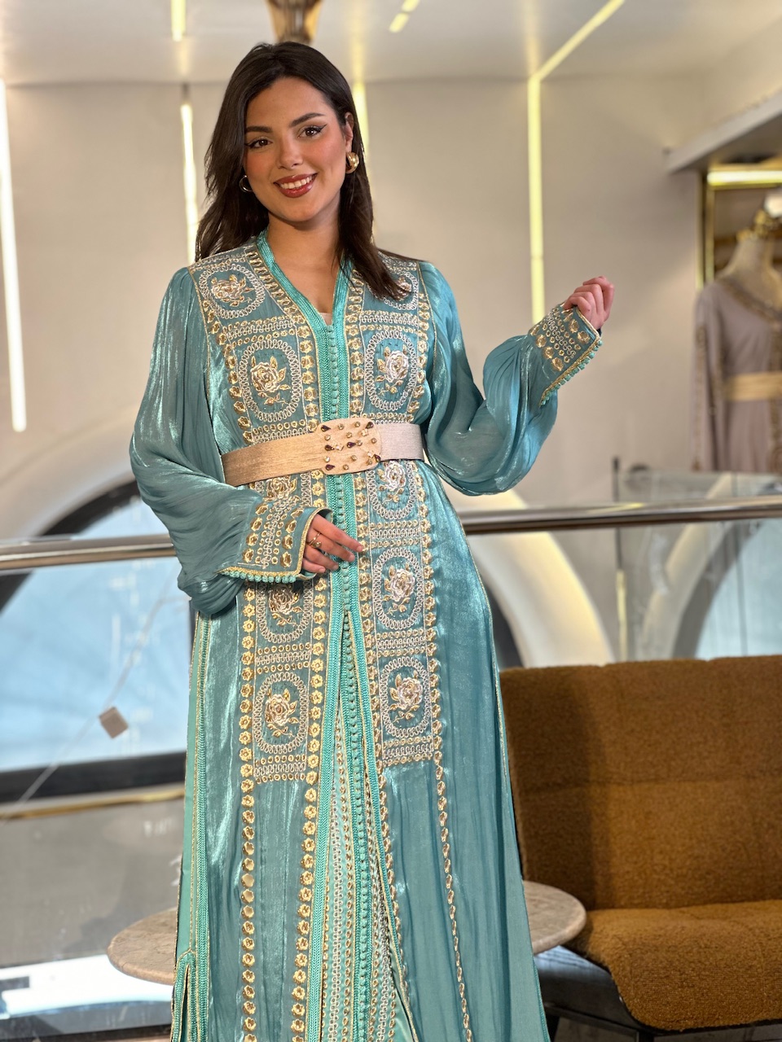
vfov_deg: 25.3
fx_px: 2319
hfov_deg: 19.1
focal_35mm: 77
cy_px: 521
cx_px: 391
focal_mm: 9
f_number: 2.8
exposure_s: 1/100
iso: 40
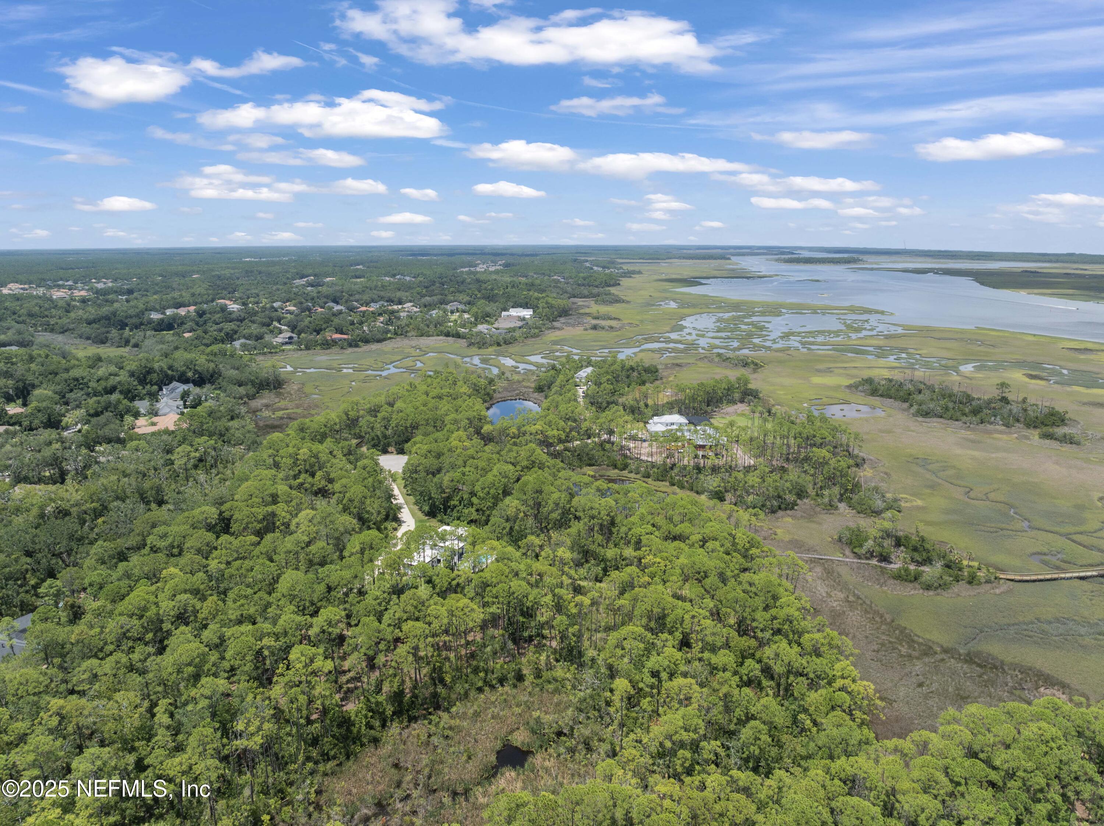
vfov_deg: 56.8
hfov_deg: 71.6
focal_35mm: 24
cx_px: 552
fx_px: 765
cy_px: 413
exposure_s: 1/2000
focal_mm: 12.29
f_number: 2.8
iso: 100
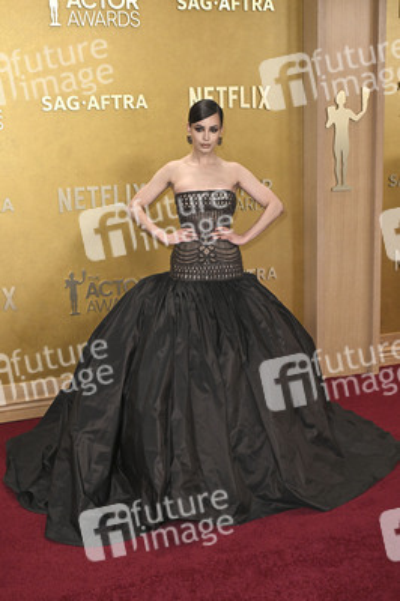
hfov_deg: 31.1
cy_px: 300
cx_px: 200
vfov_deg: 45.5
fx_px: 718
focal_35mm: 43
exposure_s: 1/320
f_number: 5.6
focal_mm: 43
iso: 2500
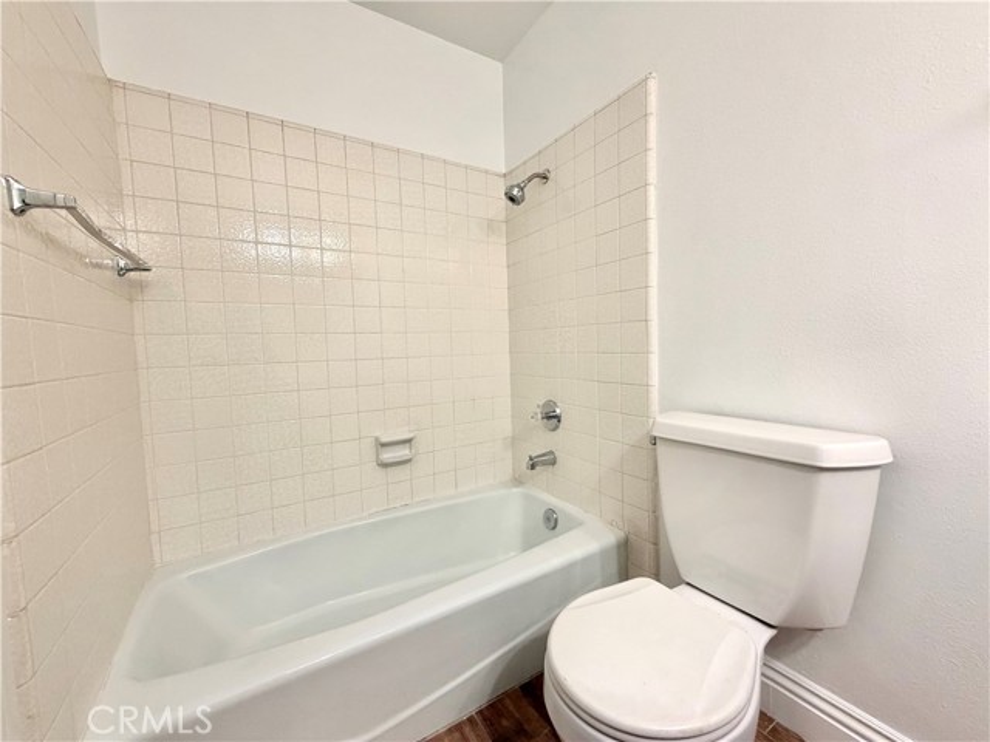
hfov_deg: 102.1
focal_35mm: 14
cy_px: 371
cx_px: 495
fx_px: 400
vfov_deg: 85.7
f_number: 2.2
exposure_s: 1/60
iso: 200
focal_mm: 2.22
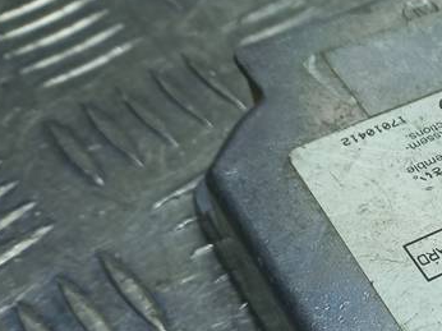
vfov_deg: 19.8
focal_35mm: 74
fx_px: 944
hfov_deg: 23.9
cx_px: 534
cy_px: 231
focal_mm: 4.6
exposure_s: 1/100
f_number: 1.8
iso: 32
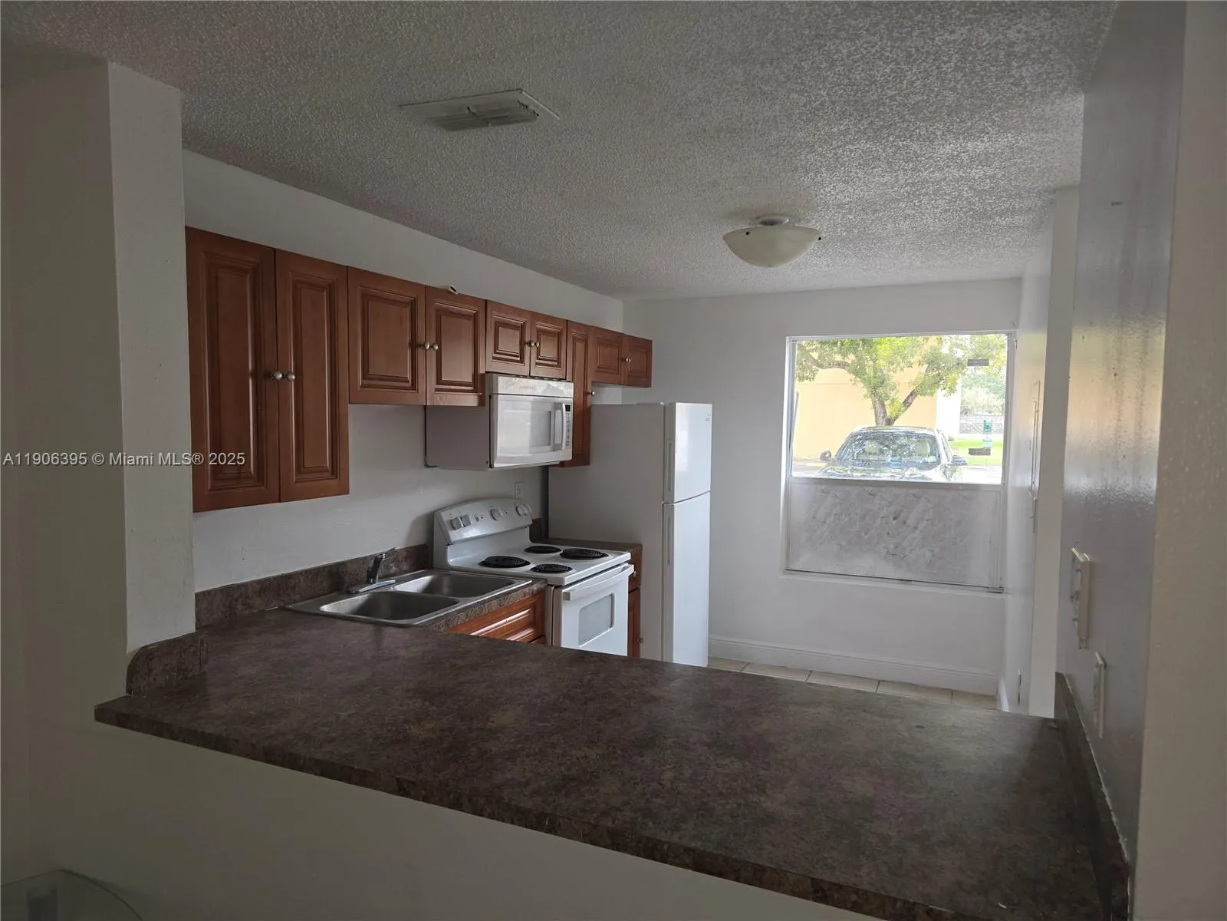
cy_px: 460
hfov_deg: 73.9
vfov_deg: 58.9
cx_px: 614
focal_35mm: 23
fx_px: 815
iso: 40
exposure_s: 1/60
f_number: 1.8
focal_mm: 5.4
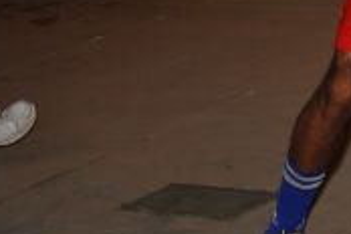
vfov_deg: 6.9
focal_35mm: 196
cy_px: -95
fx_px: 1911
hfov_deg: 10.0
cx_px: 581
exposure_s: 1/60
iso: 200
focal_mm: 38
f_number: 5.6
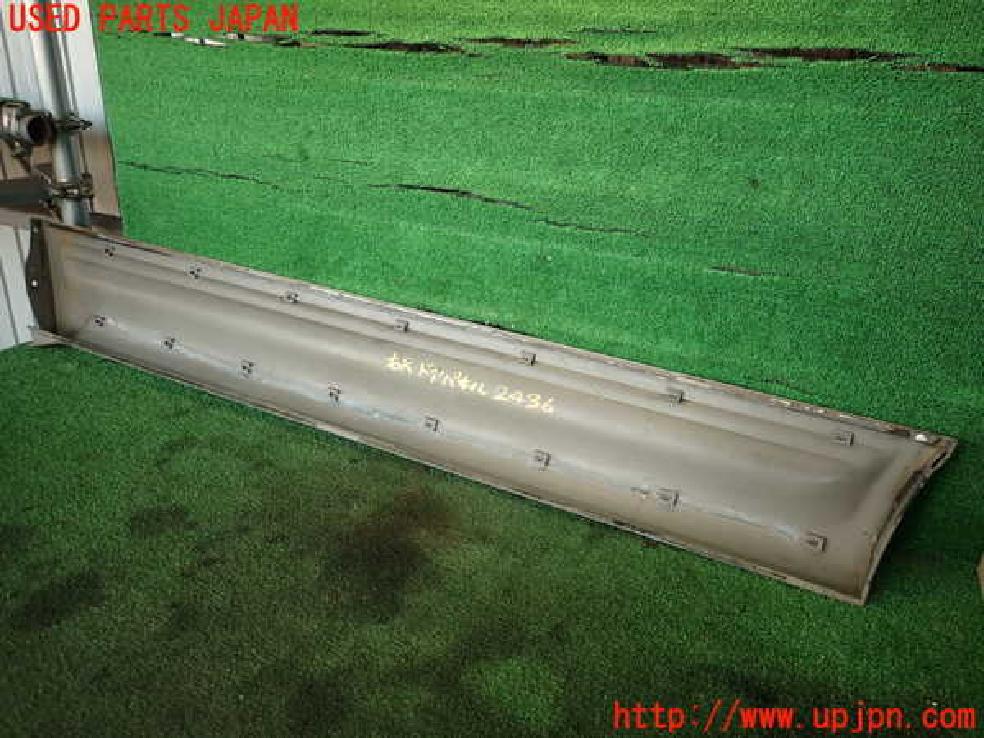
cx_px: 492
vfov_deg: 54.9
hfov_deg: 69.4
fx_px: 711
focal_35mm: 25
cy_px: 369
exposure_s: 1/80
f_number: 2
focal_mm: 4.5
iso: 100
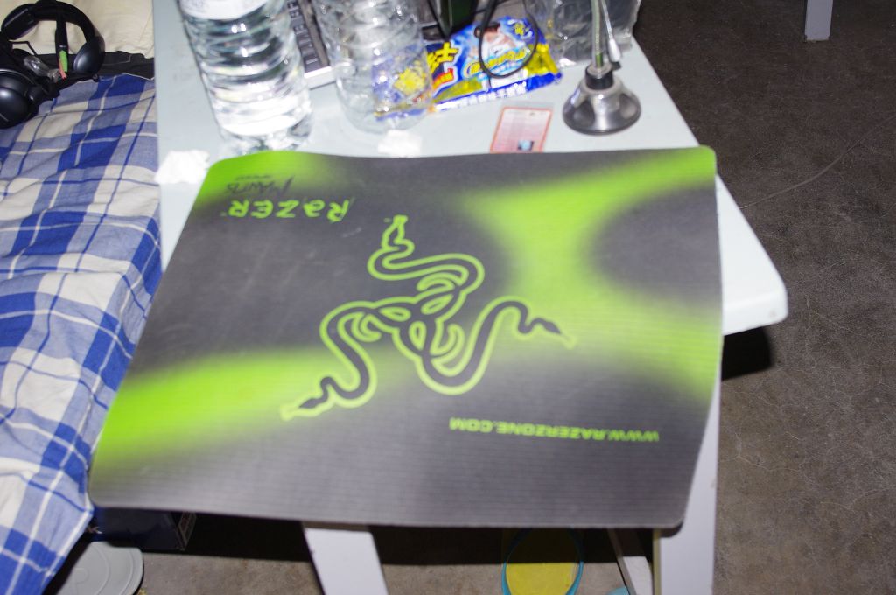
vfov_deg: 27.5
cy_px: 298
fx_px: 1218
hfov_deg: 40.4
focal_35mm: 49
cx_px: 448
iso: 400
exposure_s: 1/25
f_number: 5.6
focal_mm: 32.5
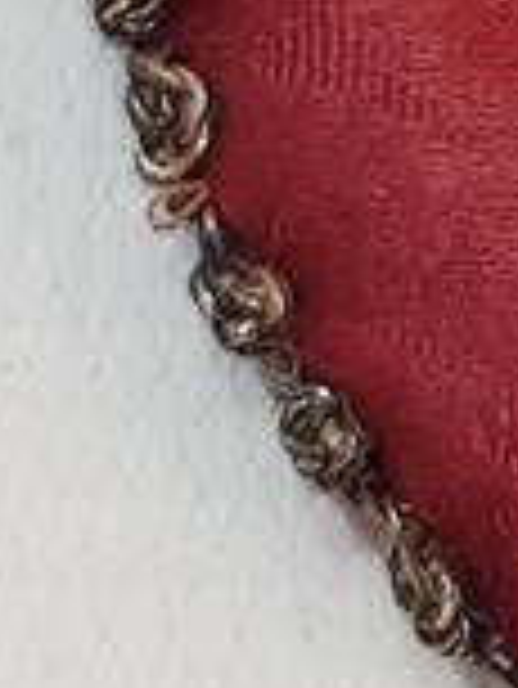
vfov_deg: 9.0
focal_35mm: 204
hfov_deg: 6.8
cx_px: 1351
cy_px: -796
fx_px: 4065
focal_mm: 4.3
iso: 50
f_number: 1.7
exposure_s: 1/100
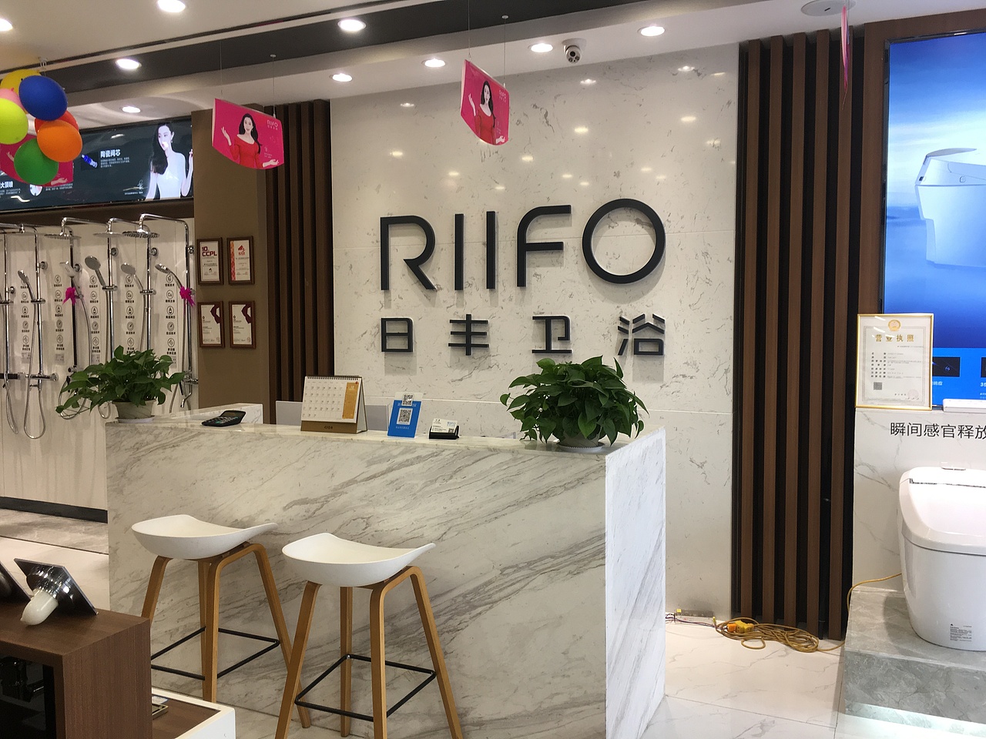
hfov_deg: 61.7
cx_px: 493
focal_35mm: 29
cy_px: 370
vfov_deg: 48.2
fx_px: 826
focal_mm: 4.15
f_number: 2.2
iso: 32
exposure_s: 1/50
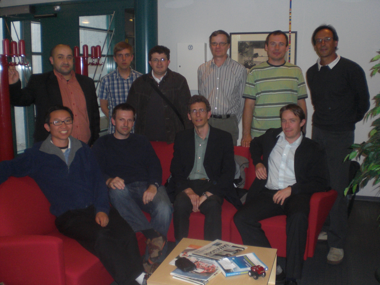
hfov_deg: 49.0
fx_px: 417
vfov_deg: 37.7
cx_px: 190
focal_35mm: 38
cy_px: 142
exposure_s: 1/60
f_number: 3.1
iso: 200
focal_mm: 6.3
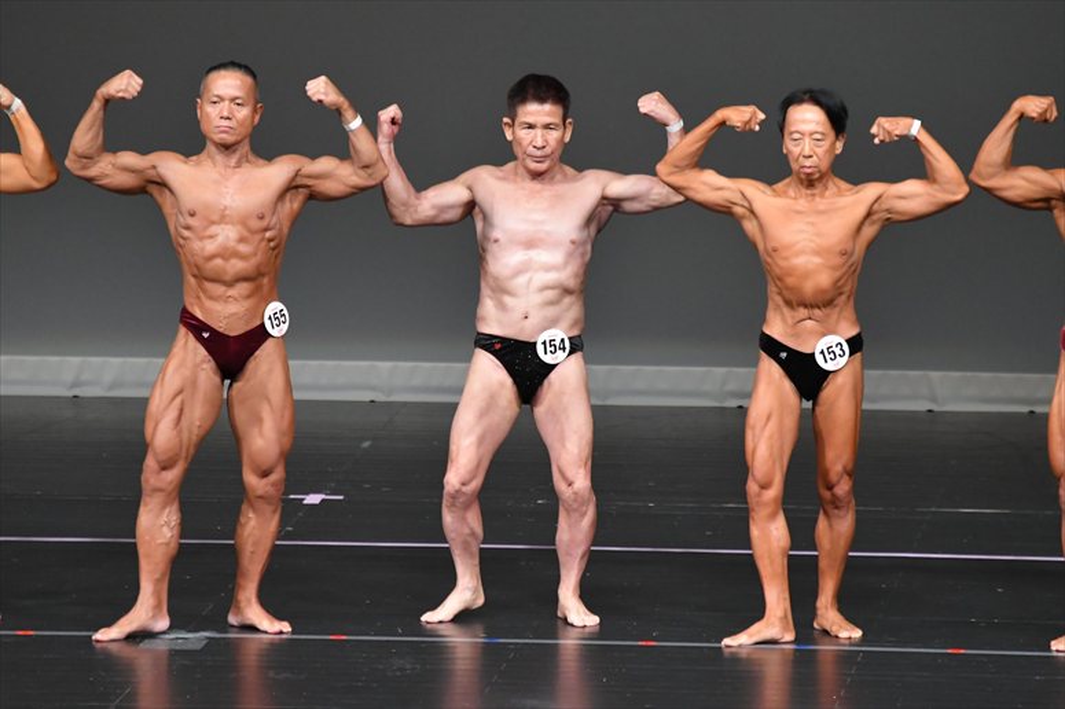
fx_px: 10201
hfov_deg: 6.0
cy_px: 354
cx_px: 532
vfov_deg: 4.0
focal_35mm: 345
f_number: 5.6
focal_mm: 230
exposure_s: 1/400
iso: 4000
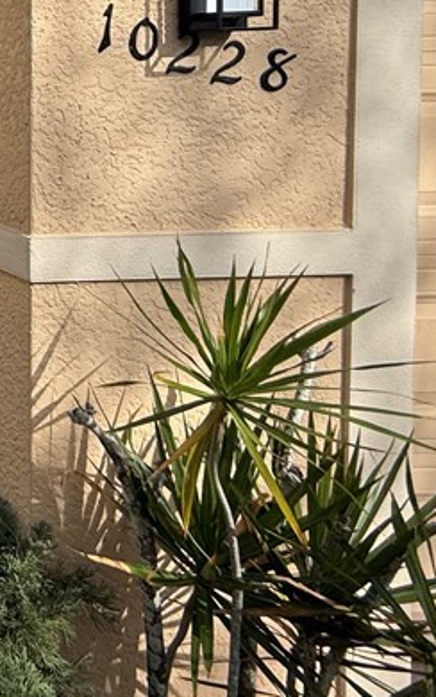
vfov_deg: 46.3
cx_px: -441
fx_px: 741
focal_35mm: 39
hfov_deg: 19.0
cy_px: 93
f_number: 2.2
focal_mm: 2.22
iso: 50
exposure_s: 1/1211
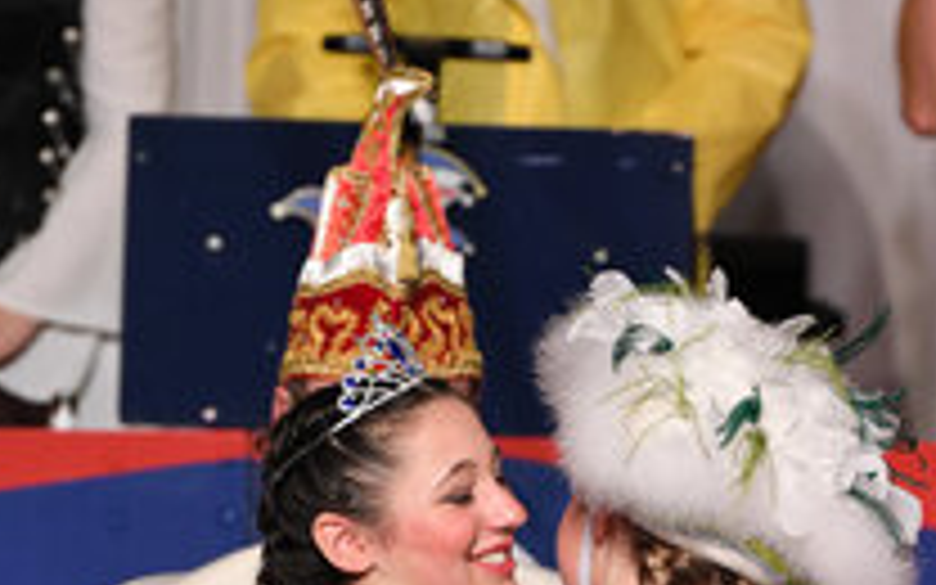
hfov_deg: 4.3
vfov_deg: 2.7
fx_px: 12371
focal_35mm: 485
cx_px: 565
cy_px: 567
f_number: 3.2
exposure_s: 1/500
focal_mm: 165
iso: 1600
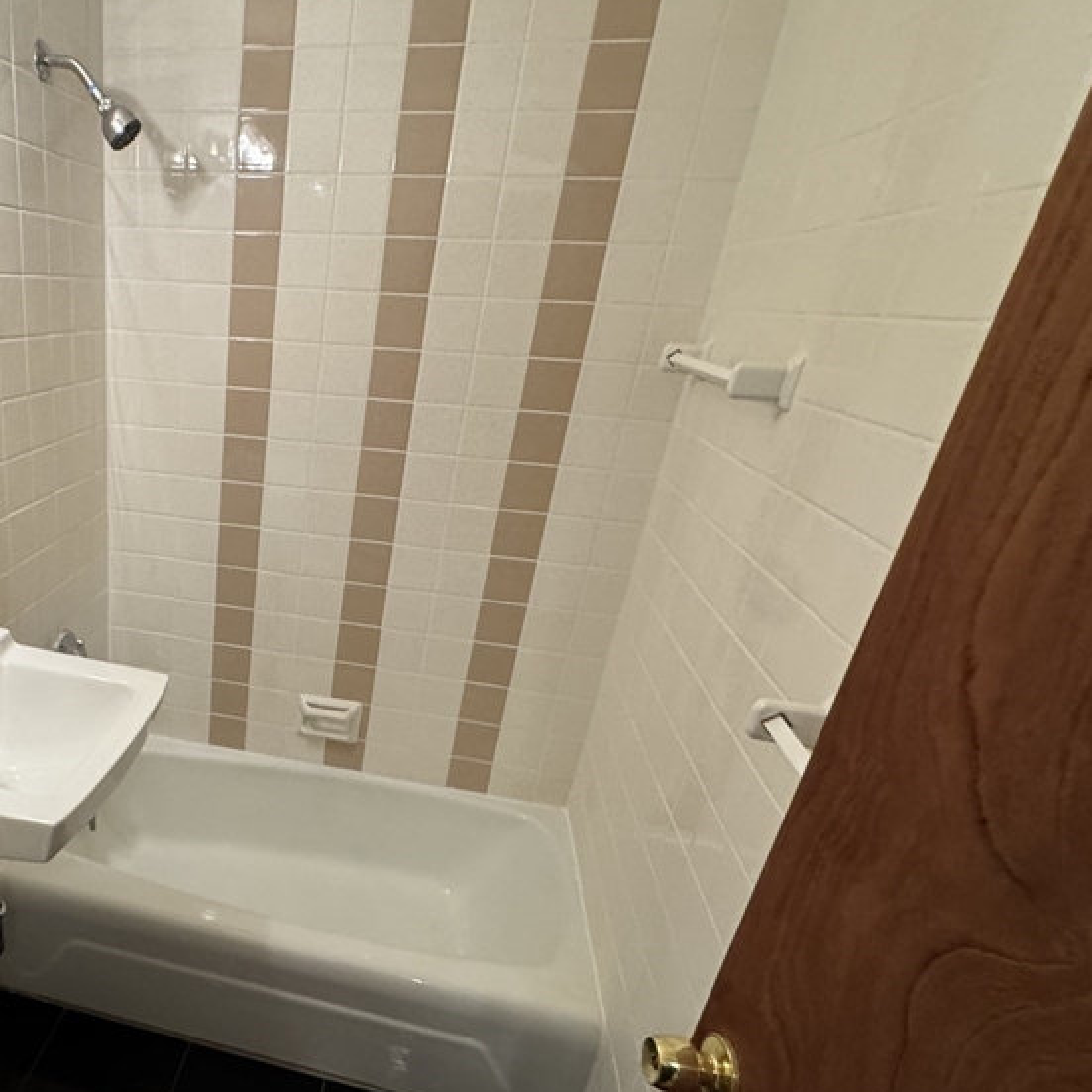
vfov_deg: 66.6
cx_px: 206
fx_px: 821
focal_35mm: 23
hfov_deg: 61.3
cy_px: 658
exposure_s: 1/120
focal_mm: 2.22
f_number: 2.2
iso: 320
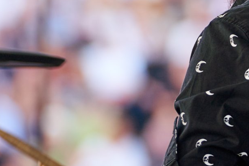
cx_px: 68
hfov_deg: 3.4
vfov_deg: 2.3
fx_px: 4164
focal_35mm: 602
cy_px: 111
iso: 100
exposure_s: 1/320
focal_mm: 144
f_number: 2.8
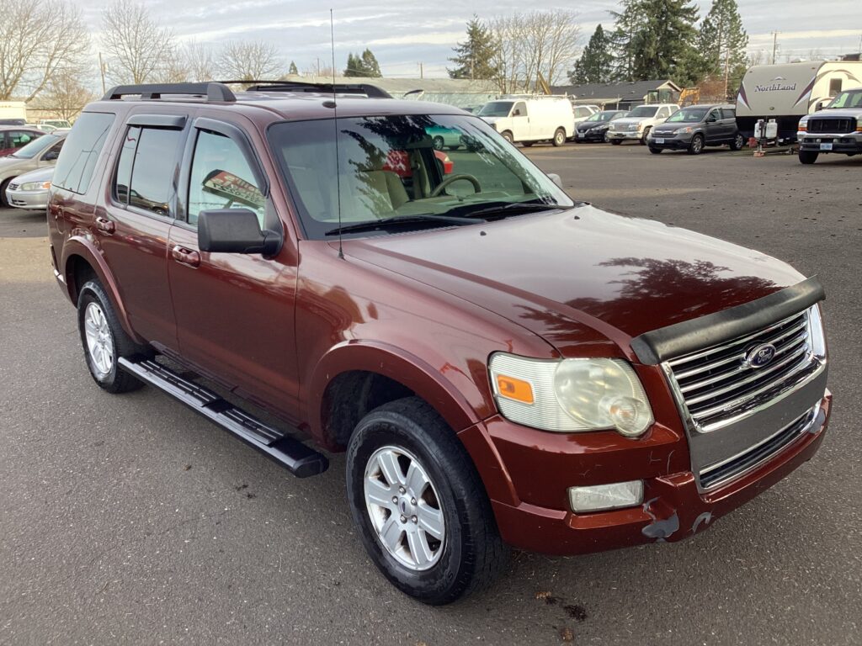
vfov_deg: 45.4
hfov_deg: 58.4
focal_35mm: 31
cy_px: 323
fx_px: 772
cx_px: 431
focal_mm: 3.3
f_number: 2.4
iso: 25
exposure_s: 1/153
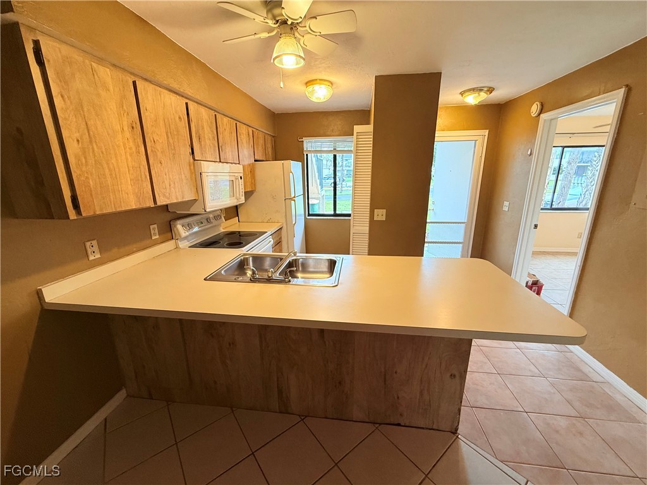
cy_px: 242
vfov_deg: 85.7
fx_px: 262
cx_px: 324
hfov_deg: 102.1
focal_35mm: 14
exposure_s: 1/60
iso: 160
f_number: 2.2
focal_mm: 2.22
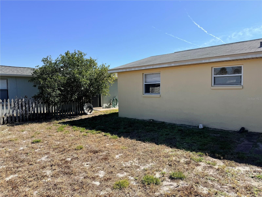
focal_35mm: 24
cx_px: 131
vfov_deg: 56.8
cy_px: 98
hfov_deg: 71.6
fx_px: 182
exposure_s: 1/3759
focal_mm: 6.76
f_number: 1.78
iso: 80
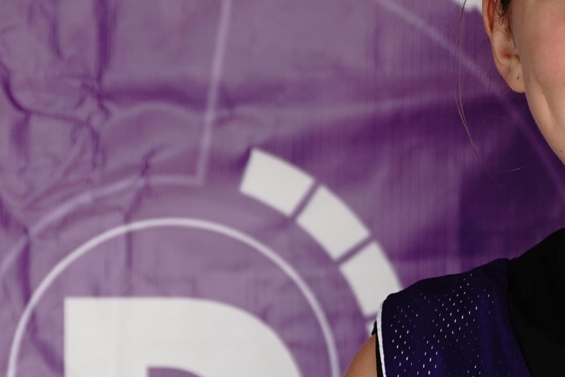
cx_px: 294
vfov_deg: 5.4
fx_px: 4002
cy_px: 471
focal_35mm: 255
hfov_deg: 8.1
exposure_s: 1/1000
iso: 500
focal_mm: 70
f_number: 2.8
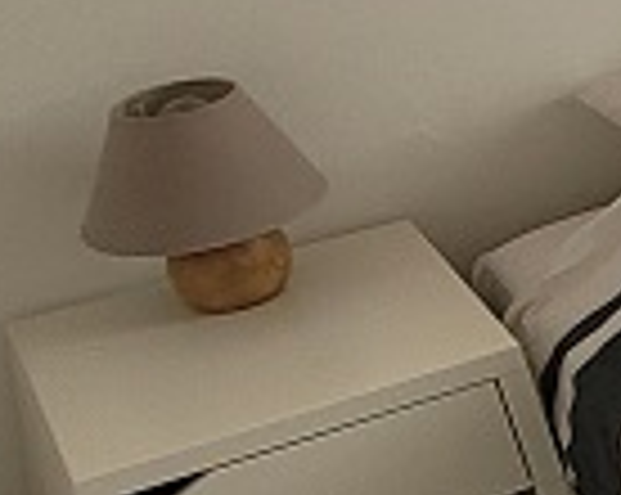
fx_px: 1890
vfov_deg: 14.7
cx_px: 1588
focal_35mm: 103
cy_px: 27
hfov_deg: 12.9
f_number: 2.2
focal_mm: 1.74
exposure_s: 1/50
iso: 80
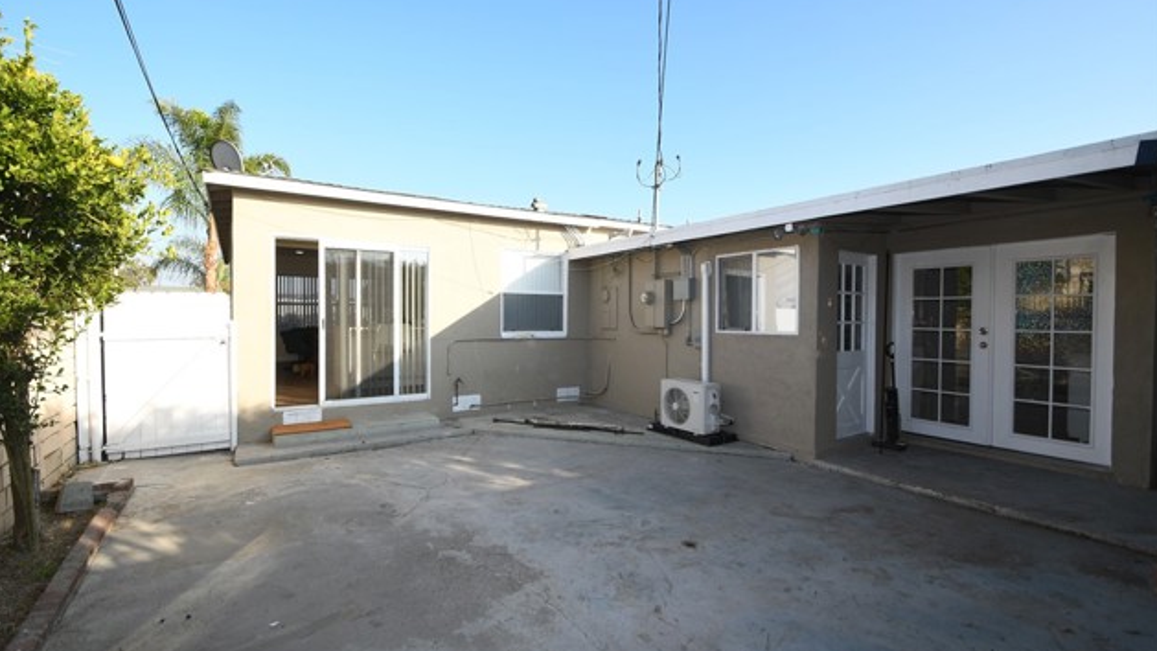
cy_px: 336
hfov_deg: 99.4
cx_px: 578
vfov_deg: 67.1
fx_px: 491
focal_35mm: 16
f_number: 6.3
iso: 100
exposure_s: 1/160
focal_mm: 10
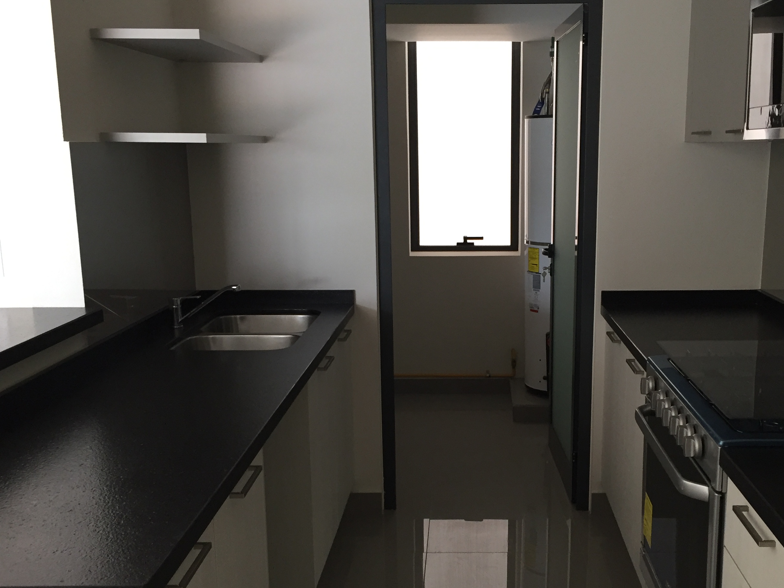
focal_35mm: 39
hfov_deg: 47.6
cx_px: 467
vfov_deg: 36.7
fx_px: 883
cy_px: 335
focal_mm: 4.15
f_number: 2.2
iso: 100
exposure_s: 1/30
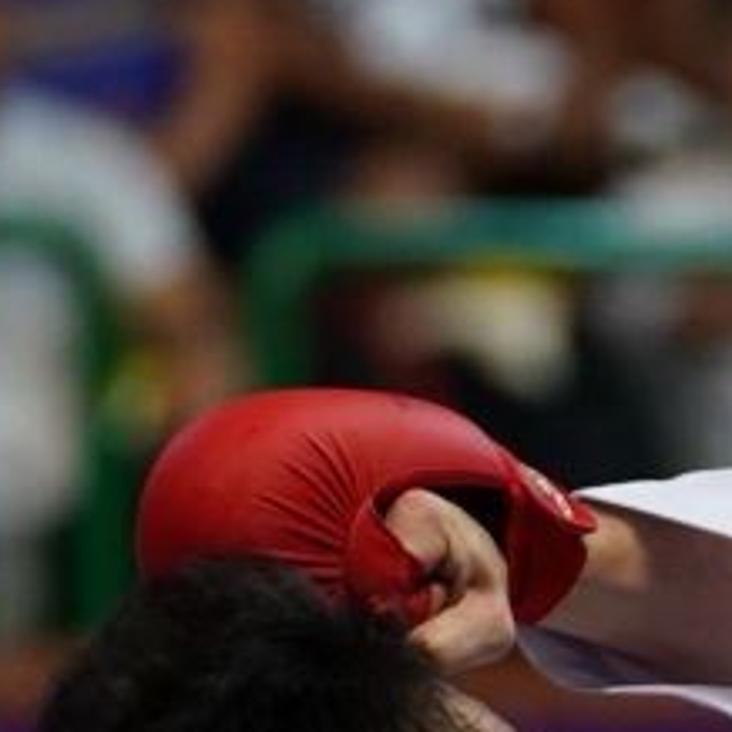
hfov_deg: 1.9
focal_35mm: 925
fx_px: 22130
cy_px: 1373
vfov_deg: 1.9
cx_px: 1582
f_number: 2.8
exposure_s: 1/500
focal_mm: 132
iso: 2000
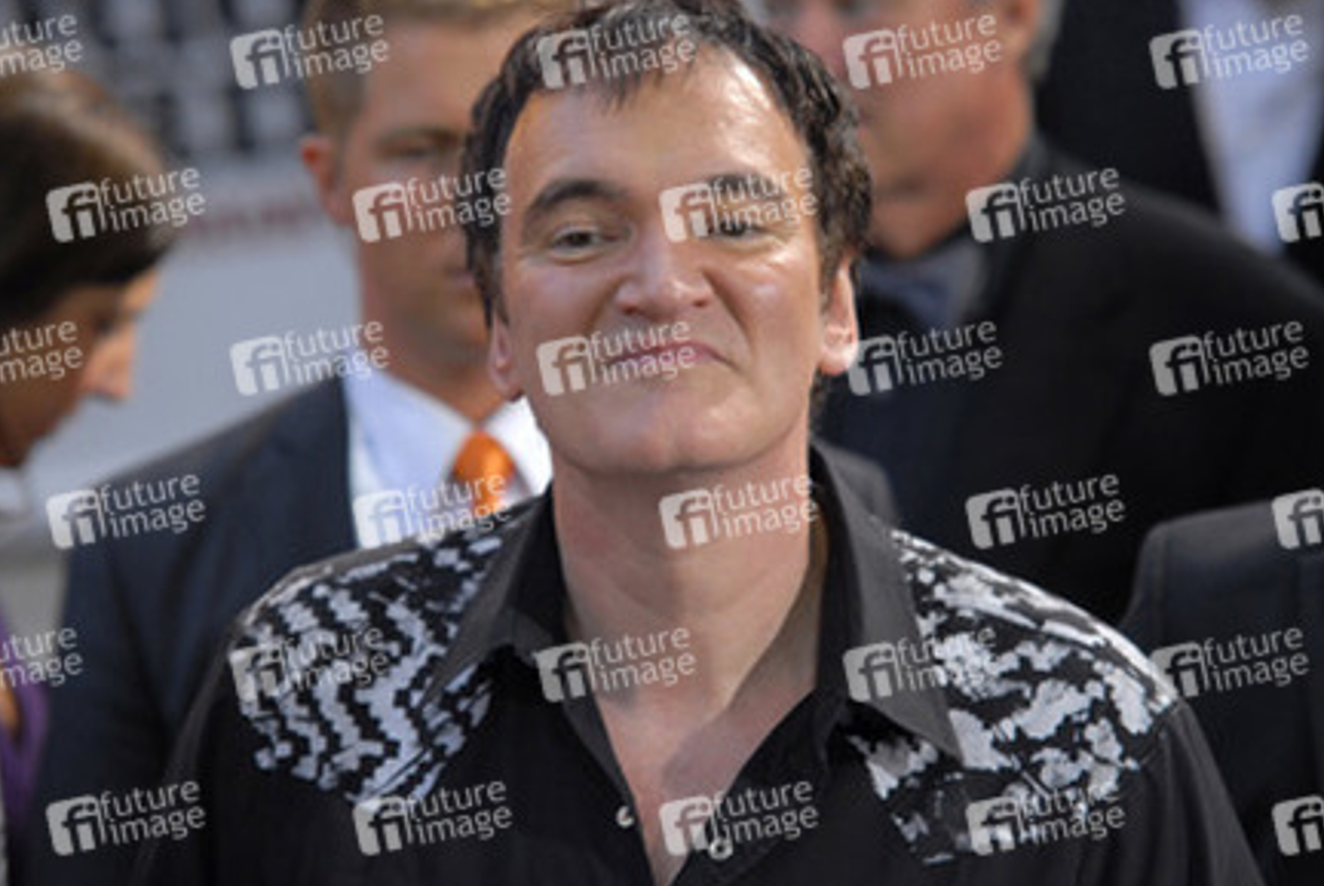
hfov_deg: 9.1
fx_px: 8302
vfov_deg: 6.1
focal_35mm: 226
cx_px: 653
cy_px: 435
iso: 400
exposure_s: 1/400
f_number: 4.5
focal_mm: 145
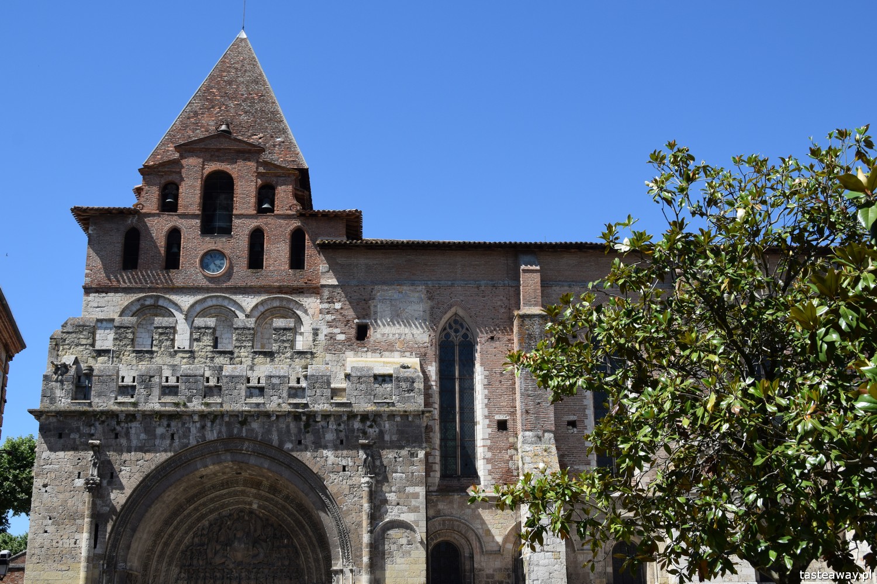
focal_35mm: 42
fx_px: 1023
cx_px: 438
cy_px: 292
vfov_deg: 31.9
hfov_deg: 46.4
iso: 200
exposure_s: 1/320
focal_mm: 28
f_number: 9
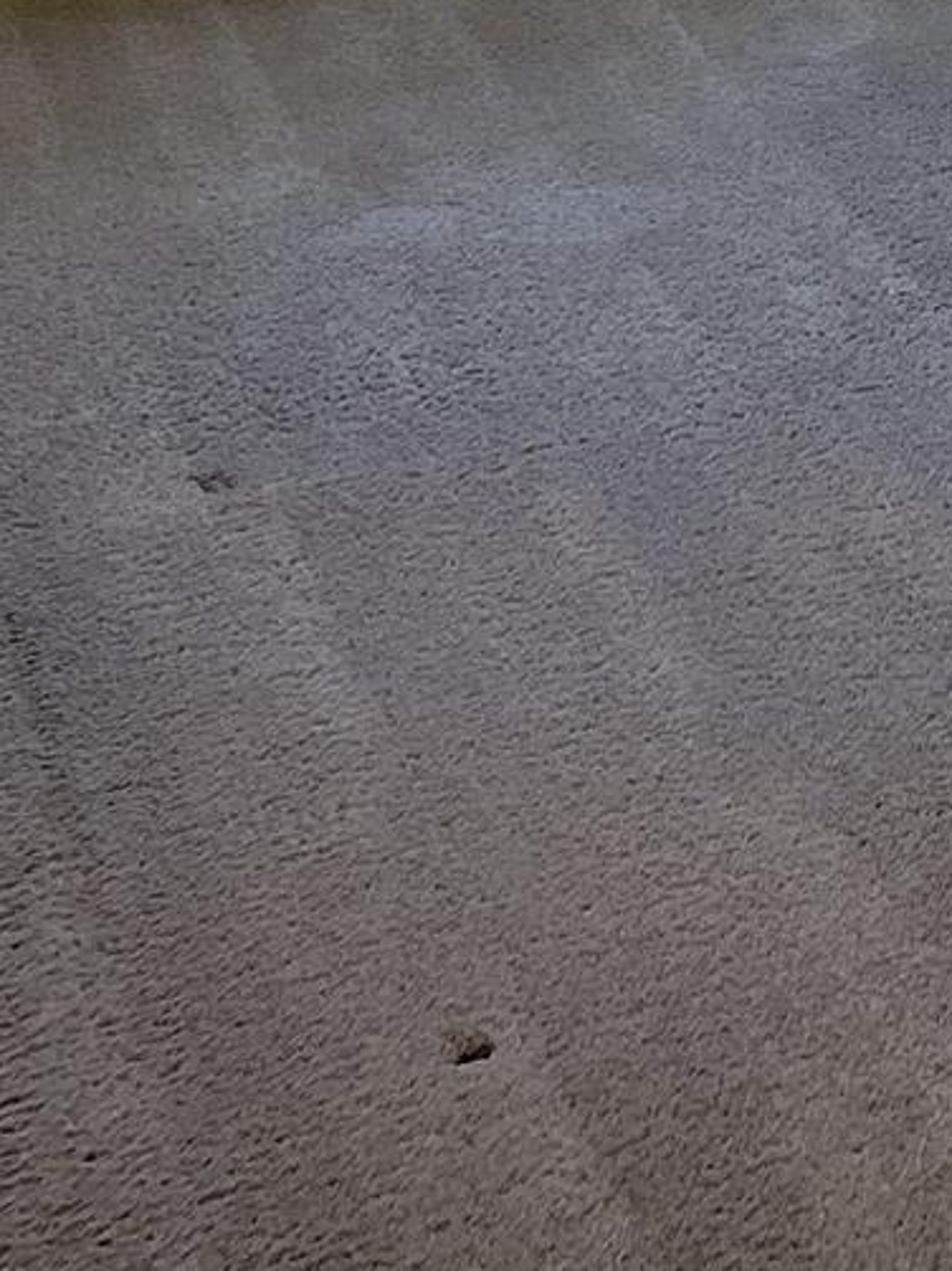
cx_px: 1030
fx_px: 3780
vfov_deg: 17.3
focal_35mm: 103
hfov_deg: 14.1
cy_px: -622
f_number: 1.6
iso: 125
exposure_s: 1/120
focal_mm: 5.1
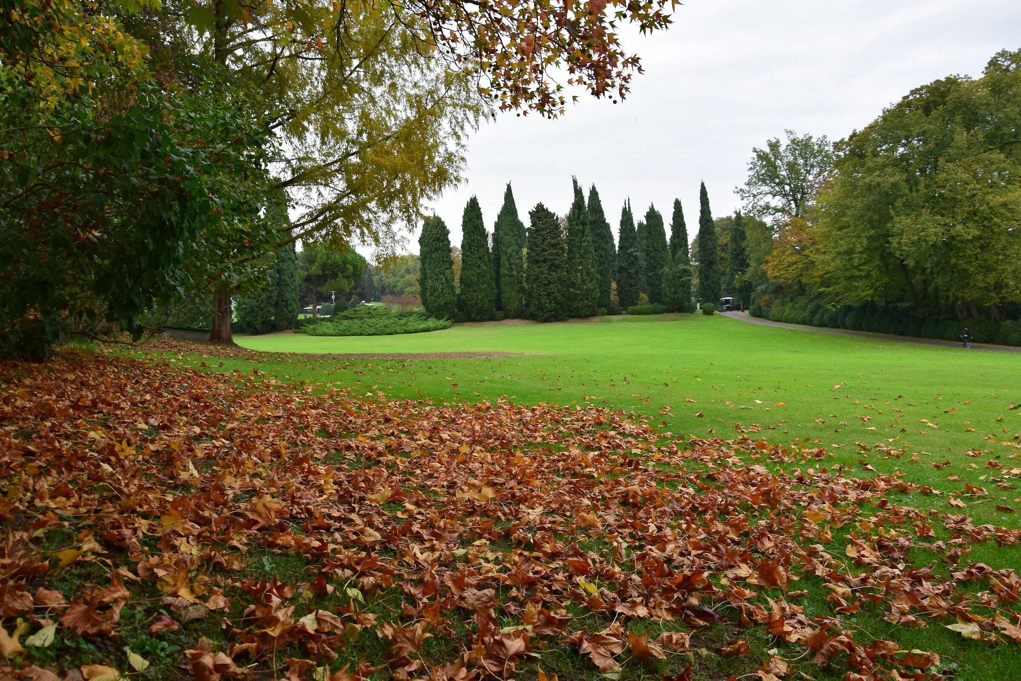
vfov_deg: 25.8
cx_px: 510
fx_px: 1489
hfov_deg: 37.9
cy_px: 340
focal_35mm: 52
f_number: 9
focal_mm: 35
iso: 400
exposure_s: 1/160
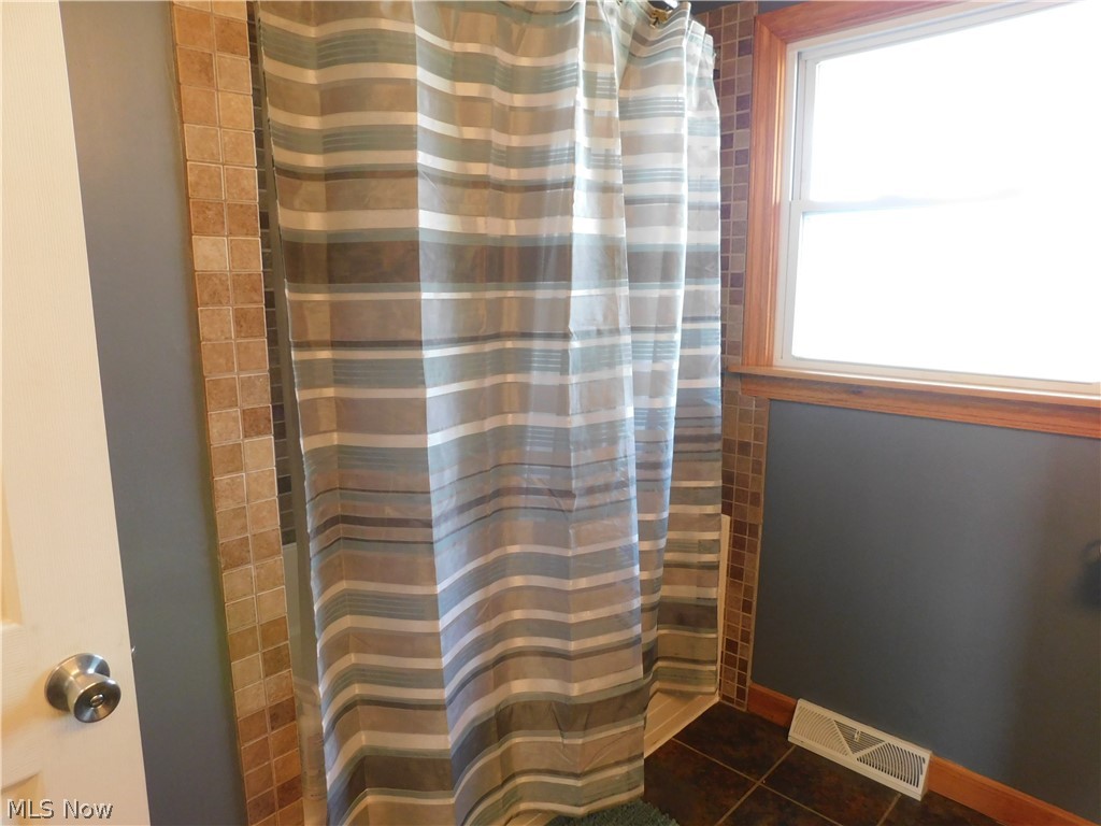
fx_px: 732
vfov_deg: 58.9
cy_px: 413
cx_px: 550
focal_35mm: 23
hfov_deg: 73.9
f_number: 3
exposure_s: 1/30
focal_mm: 4
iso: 280
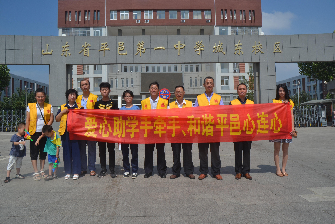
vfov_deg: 47.9
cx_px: 168
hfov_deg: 67.4
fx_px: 251
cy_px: 112
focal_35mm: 27
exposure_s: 1/400
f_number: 8
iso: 100
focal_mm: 18
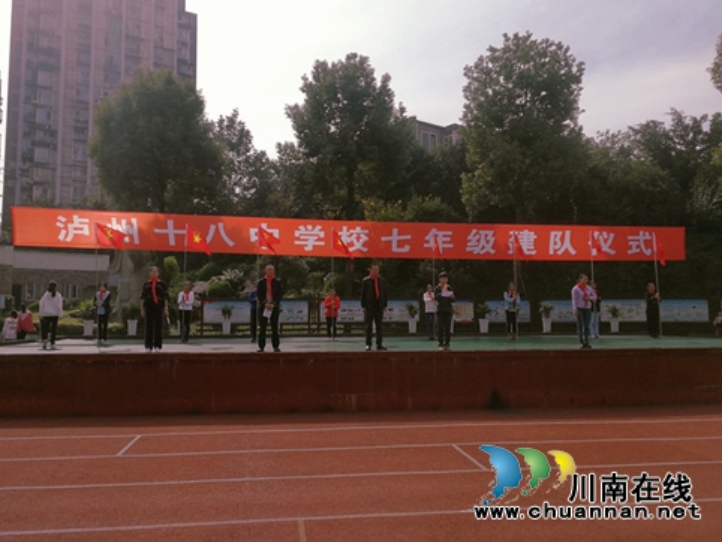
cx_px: 365
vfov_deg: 49.8
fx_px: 584
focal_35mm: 28
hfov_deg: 63.4
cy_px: 264
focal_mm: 3.95
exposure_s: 1/1996
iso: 50
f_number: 2.2
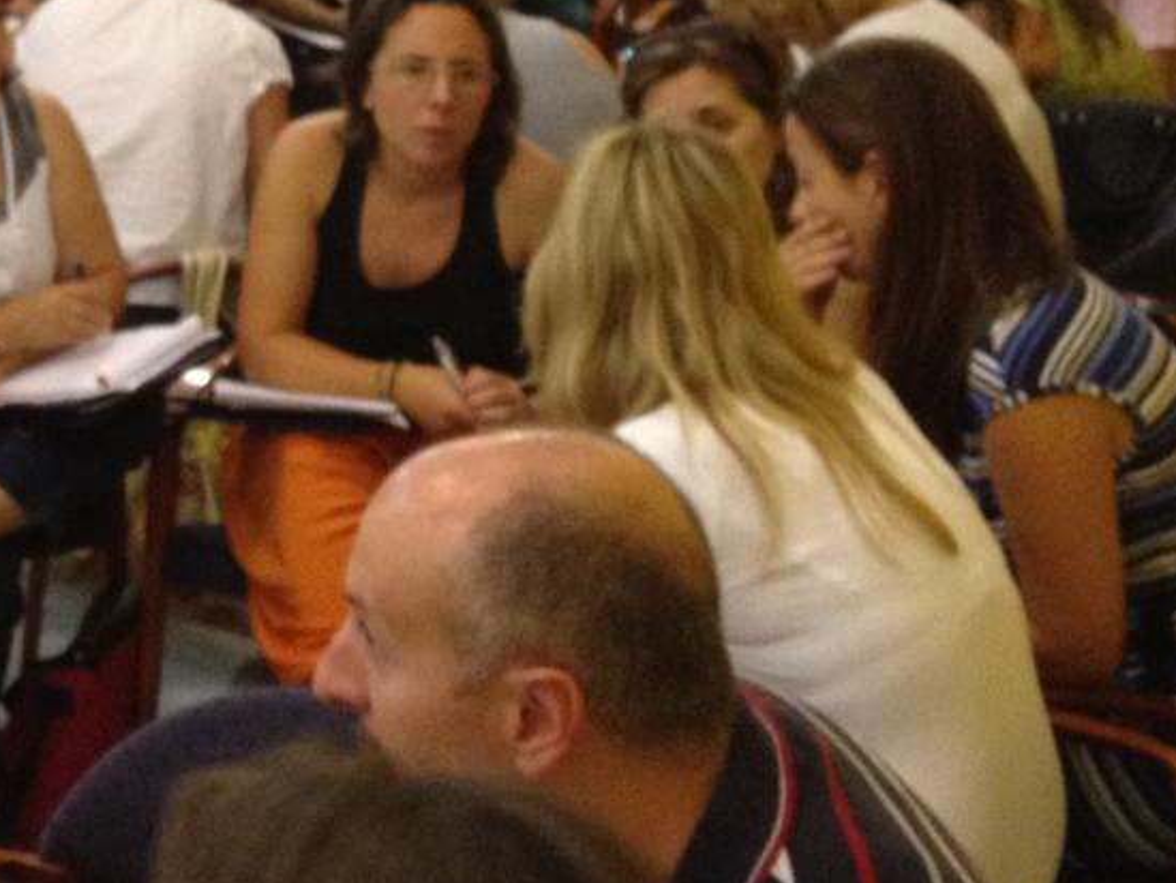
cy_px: -13
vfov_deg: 14.0
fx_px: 3534
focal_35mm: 104
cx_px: -214
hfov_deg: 18.0
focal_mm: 4.28
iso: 250
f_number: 2.4
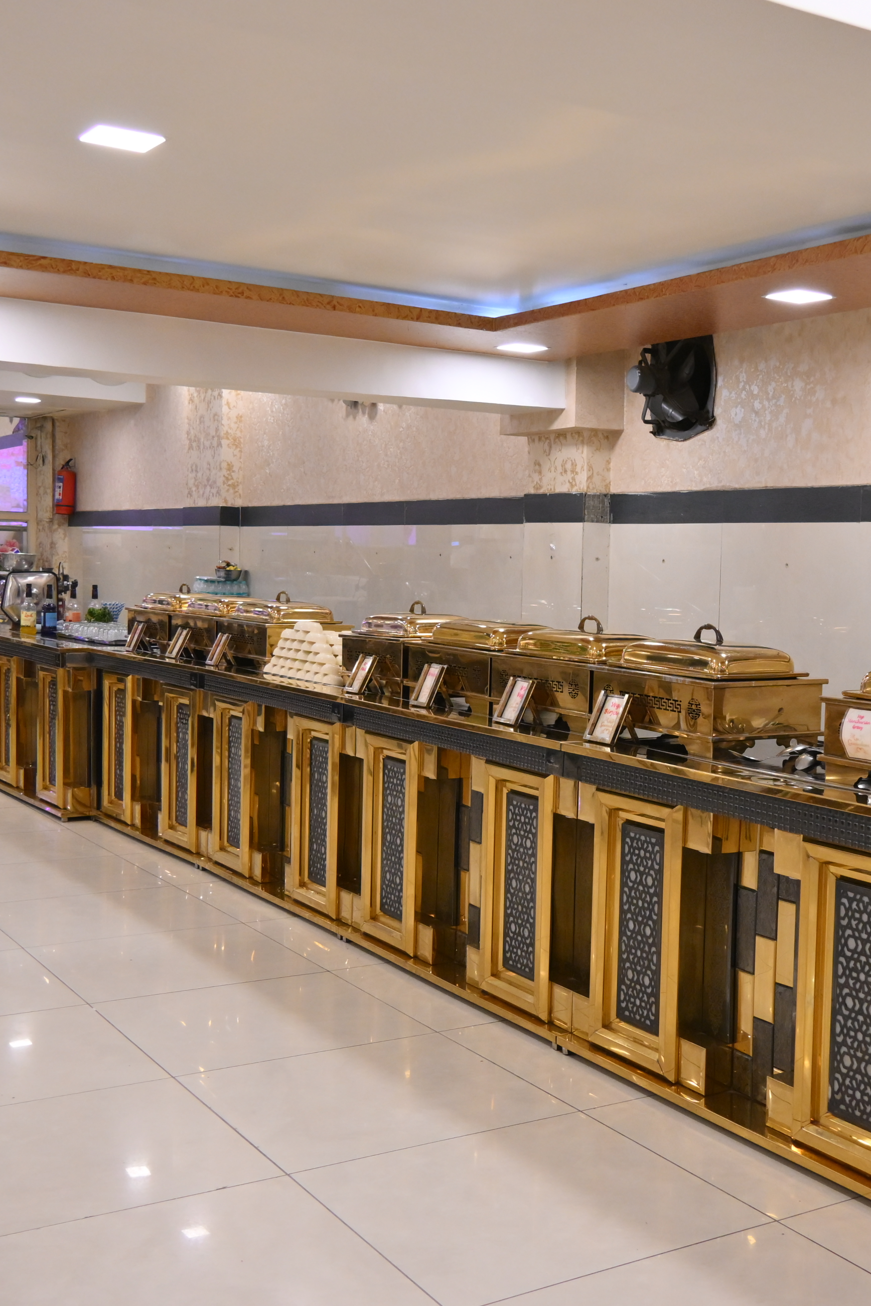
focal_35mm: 43
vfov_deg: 45.4
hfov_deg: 30.6
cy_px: 658
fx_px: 1560
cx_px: 675
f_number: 4
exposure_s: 1/160
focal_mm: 18
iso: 1000
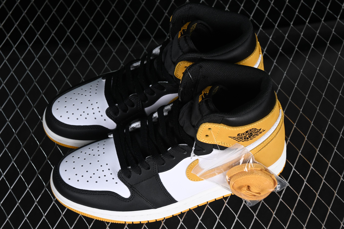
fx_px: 717
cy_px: 114
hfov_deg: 27.0
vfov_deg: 18.2
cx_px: 172
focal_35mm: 75
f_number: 7.1
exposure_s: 1/60
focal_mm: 50
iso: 160
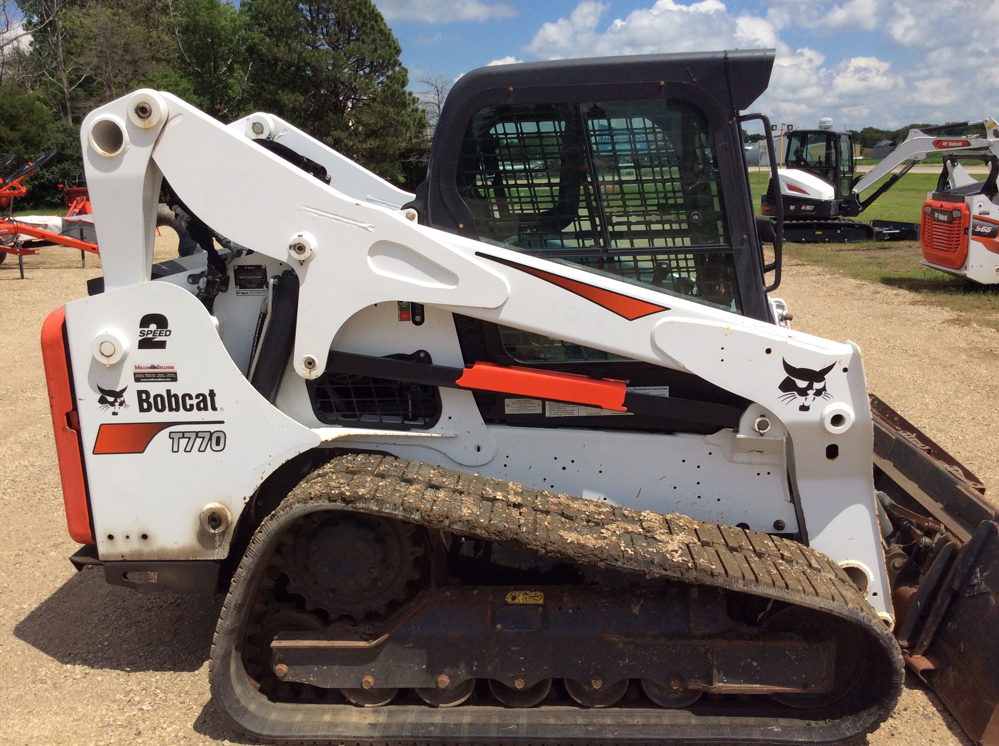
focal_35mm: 32
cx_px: 500
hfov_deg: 56.9
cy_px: 373
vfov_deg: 44.1
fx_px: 922
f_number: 2.4
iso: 32
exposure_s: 1/2488
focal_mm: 3.3
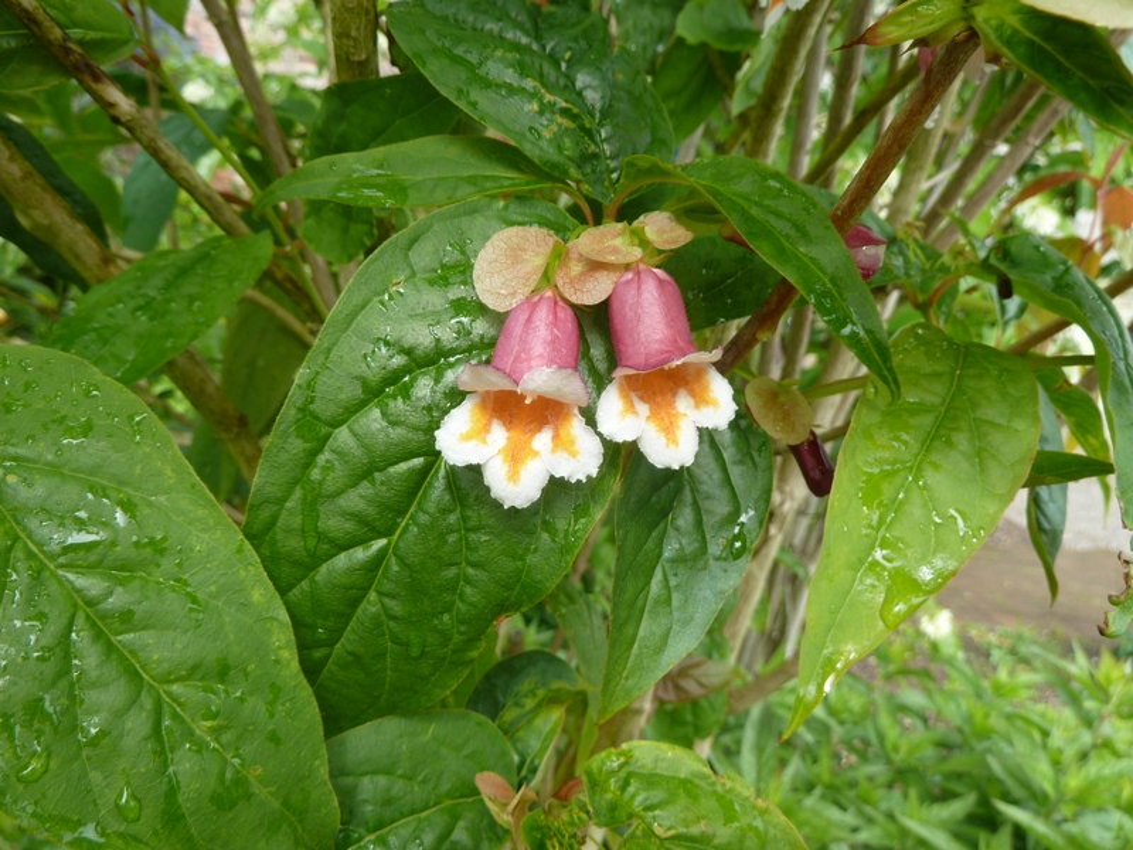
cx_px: 566
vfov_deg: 54.9
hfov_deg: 69.4
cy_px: 425
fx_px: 818
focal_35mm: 25
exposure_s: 1/100
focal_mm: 4.1
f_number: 3.3
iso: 80
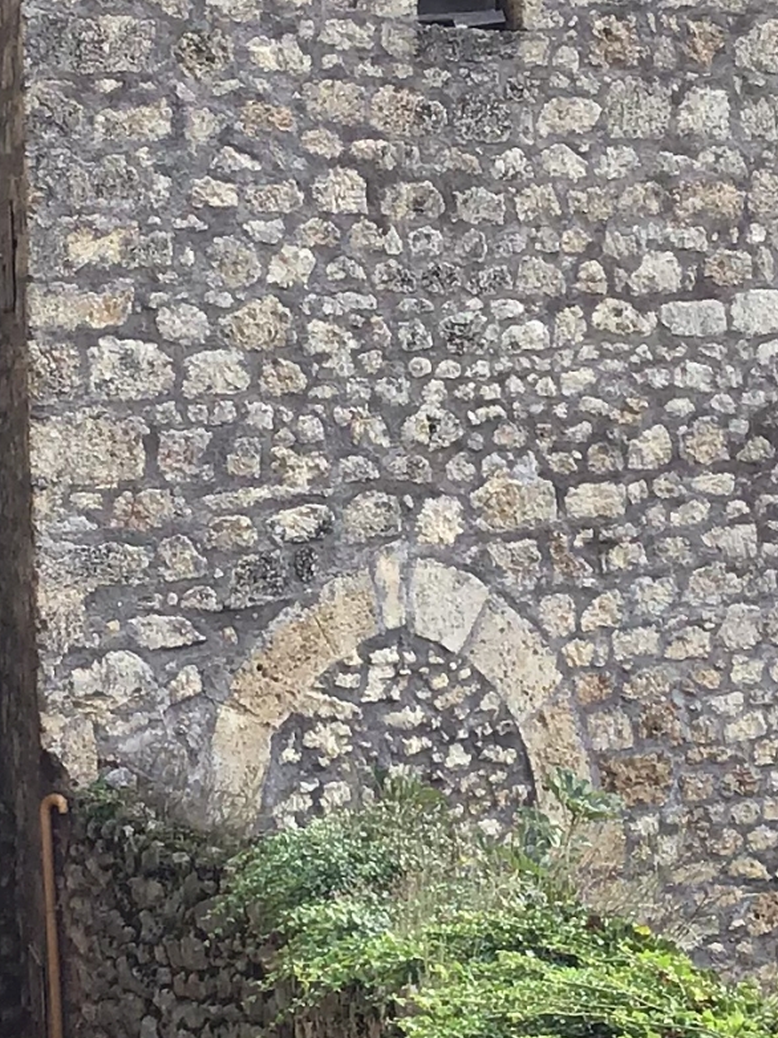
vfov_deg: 17.7
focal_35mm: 111
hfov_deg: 13.3
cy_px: 417
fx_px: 3328
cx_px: 230
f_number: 2.4
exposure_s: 1/455
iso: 25
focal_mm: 3.3
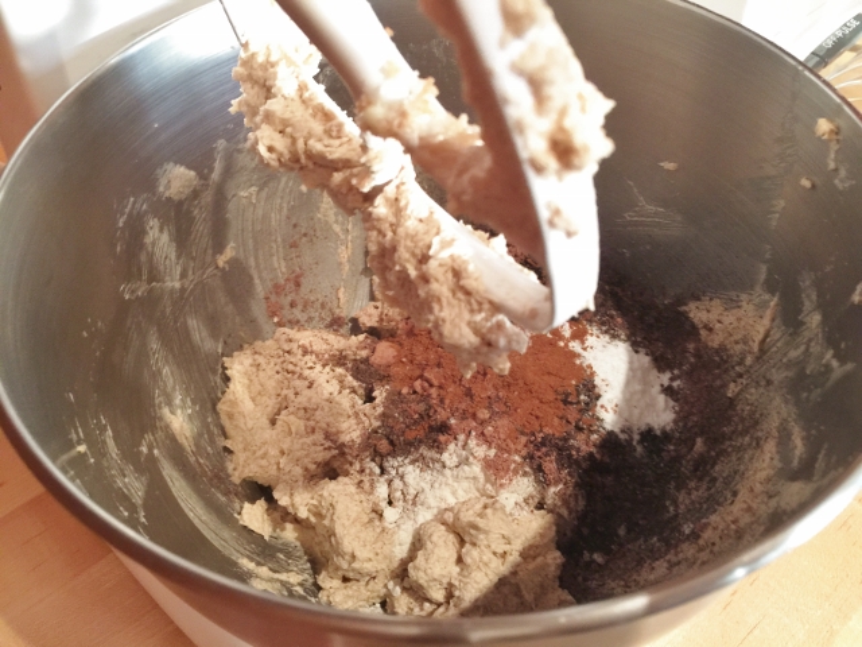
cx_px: 431
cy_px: 324
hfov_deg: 61.7
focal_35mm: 29
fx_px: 722
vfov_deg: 48.2
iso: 80
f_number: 2.2
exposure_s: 1/4
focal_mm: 4.15
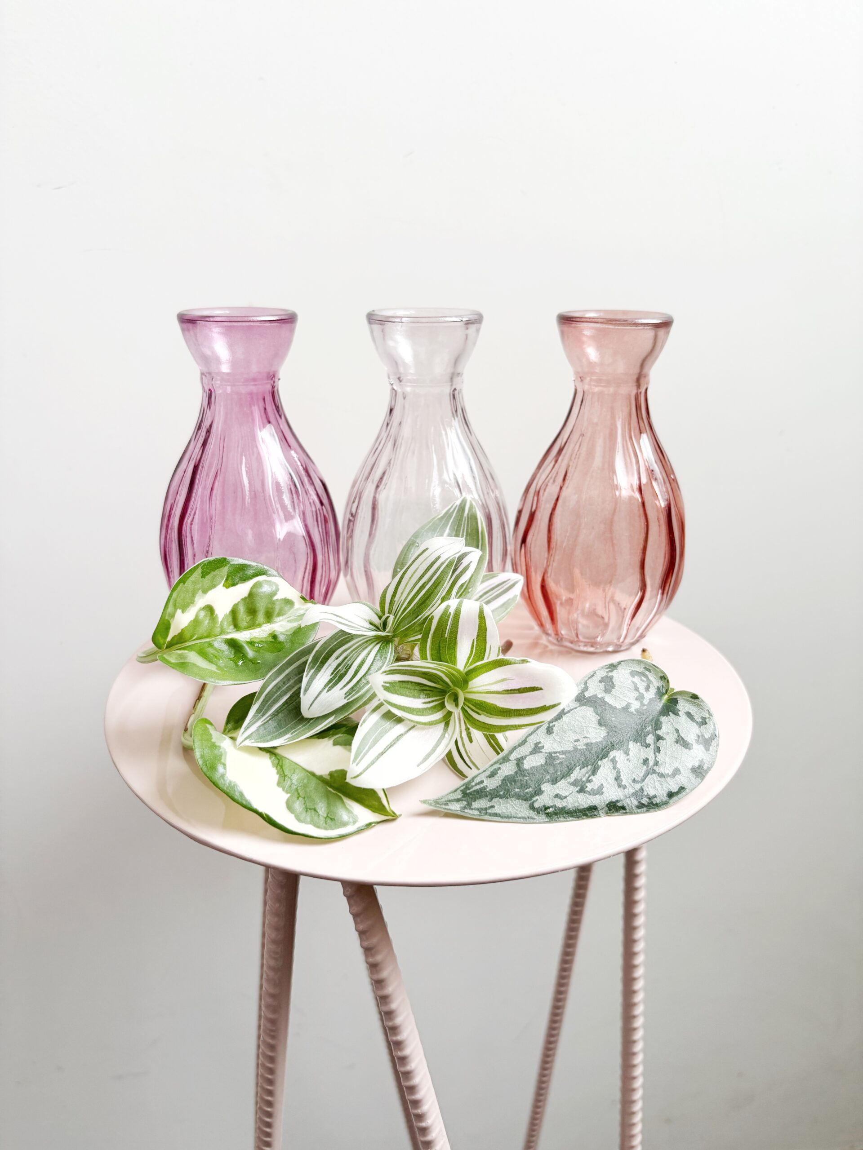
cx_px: 432
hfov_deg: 53.1
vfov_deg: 67.3
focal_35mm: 26
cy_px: 575
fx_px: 864
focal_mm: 5.96
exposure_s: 1/121
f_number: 1.6
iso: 125
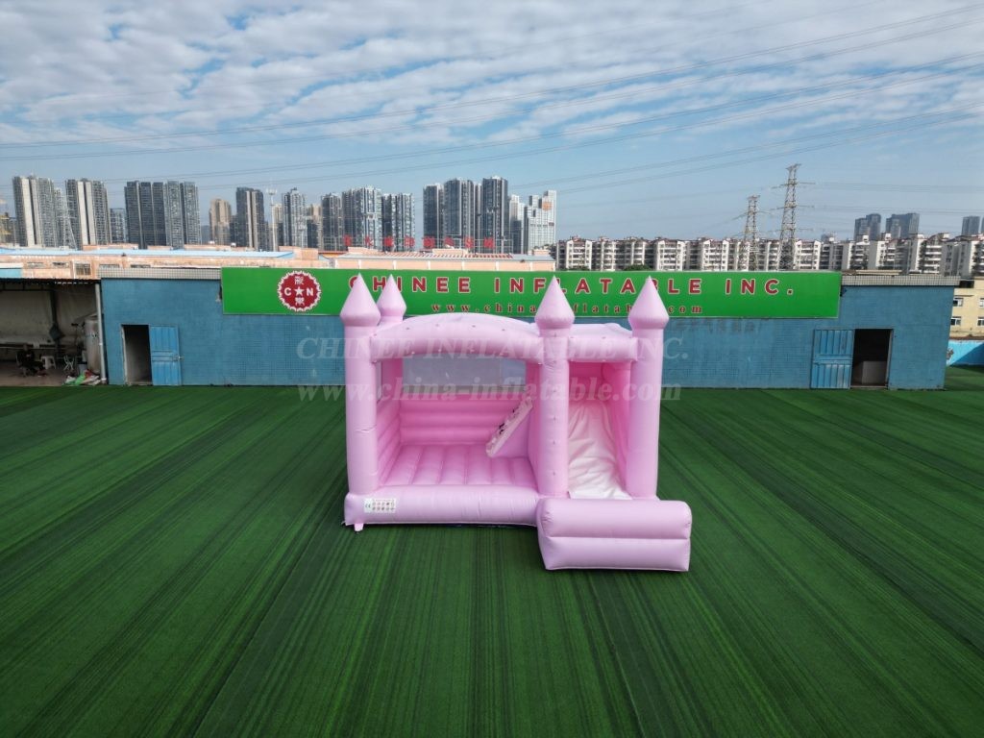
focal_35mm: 24
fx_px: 682
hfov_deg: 71.6
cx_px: 492
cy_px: 369
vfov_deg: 56.8
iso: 100
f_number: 1.7
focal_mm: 6.72
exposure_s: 1/2500
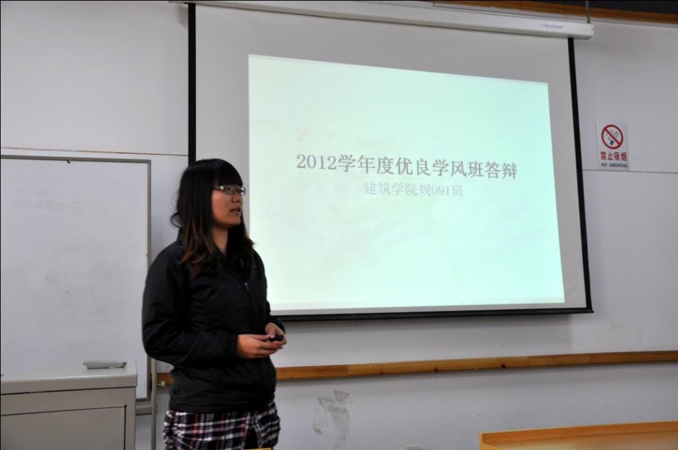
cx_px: 339
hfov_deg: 49.6
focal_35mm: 39
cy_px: 225
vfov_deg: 34.1
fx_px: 734
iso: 250
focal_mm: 26
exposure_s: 1/30
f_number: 5.6
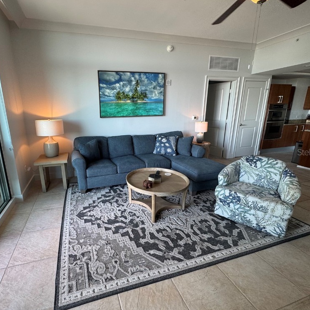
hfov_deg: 82.9
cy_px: 152
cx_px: 124
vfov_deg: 84.0
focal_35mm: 17
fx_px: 172
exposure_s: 1/120
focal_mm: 2.22
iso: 125
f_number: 2.2
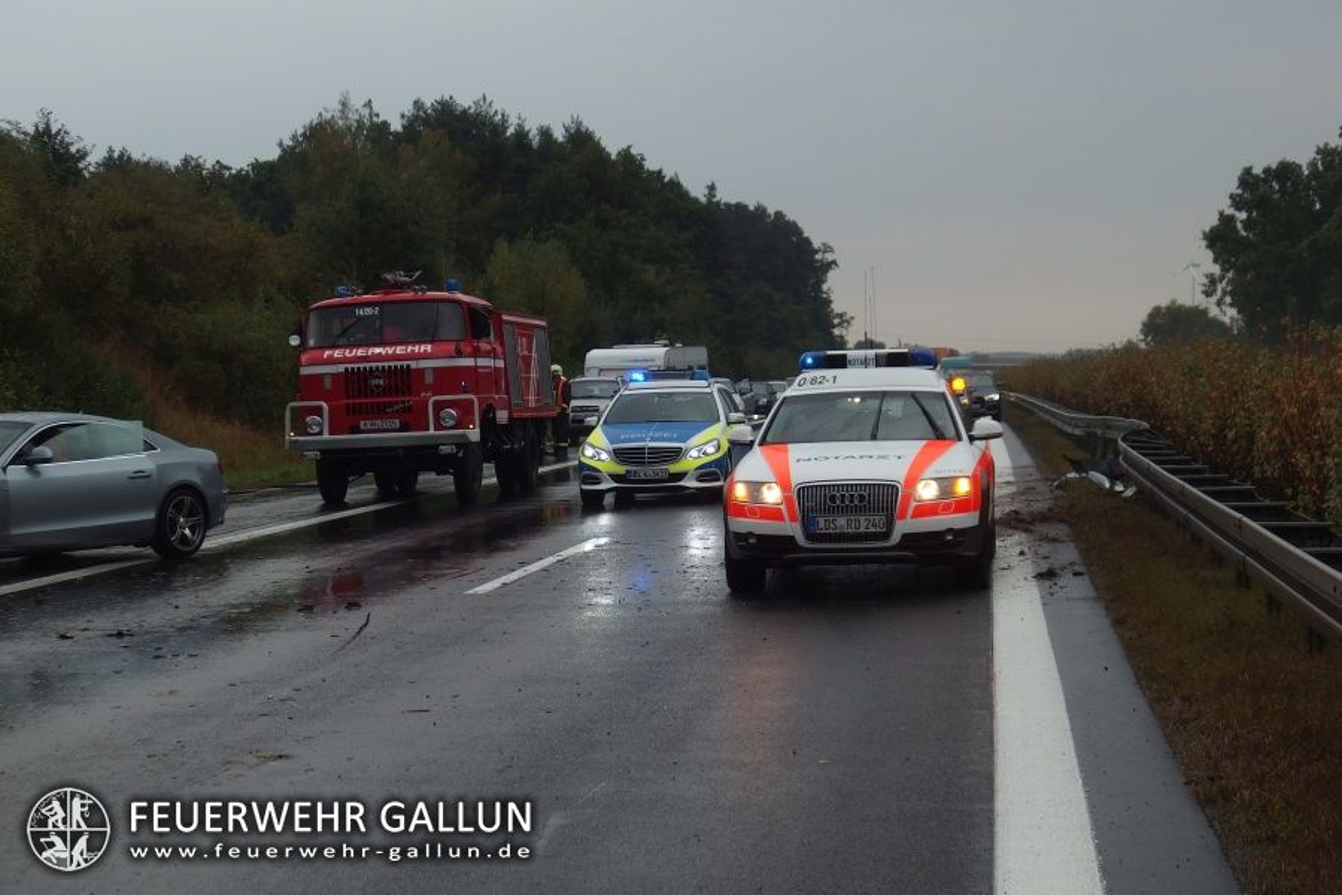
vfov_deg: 18.4
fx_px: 2758
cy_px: 448
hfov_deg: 27.3
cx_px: 671
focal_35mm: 74
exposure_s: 1/400
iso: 100
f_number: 3.2
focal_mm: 13.2
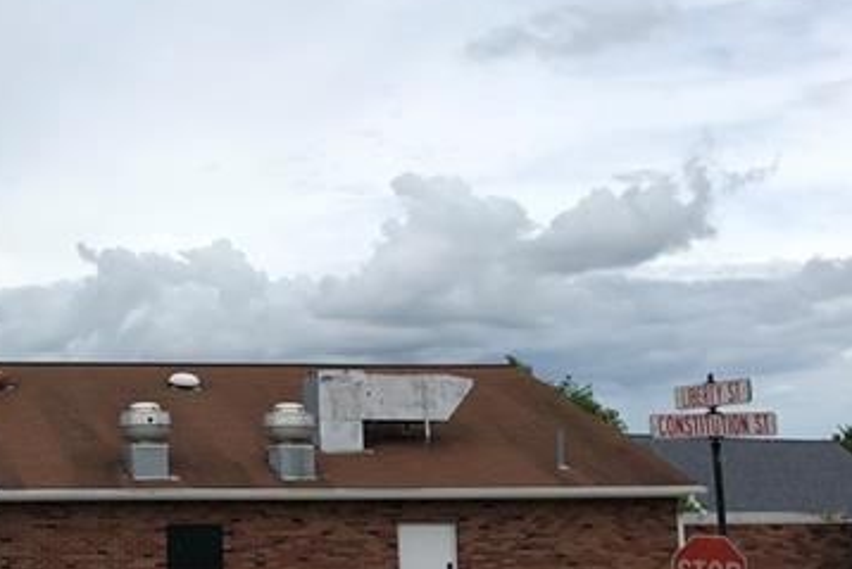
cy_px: 338
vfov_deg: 20.9
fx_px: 1539
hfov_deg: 29.2
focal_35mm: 65
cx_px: 21
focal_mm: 4
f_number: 1.8
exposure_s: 1/3436
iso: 20
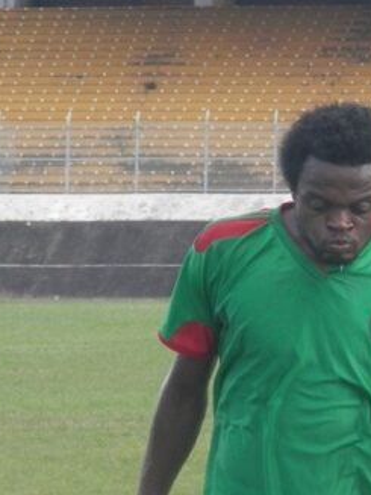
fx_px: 4390
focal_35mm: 307
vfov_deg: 6.5
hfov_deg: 4.8
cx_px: 470
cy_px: 369
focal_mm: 25.1
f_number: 5.4
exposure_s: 1/80
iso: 200
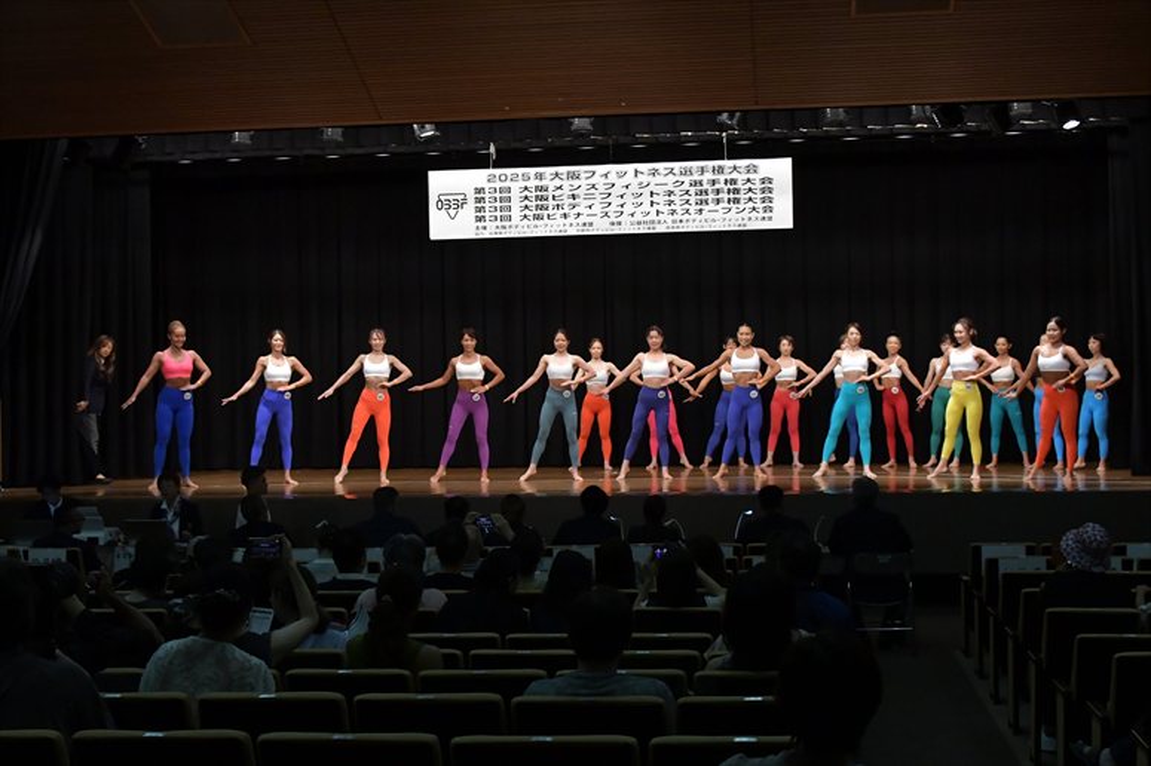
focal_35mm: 52
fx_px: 1662
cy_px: 383
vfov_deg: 26.0
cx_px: 576
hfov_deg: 38.2
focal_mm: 35
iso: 4000
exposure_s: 1/400
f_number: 5.6
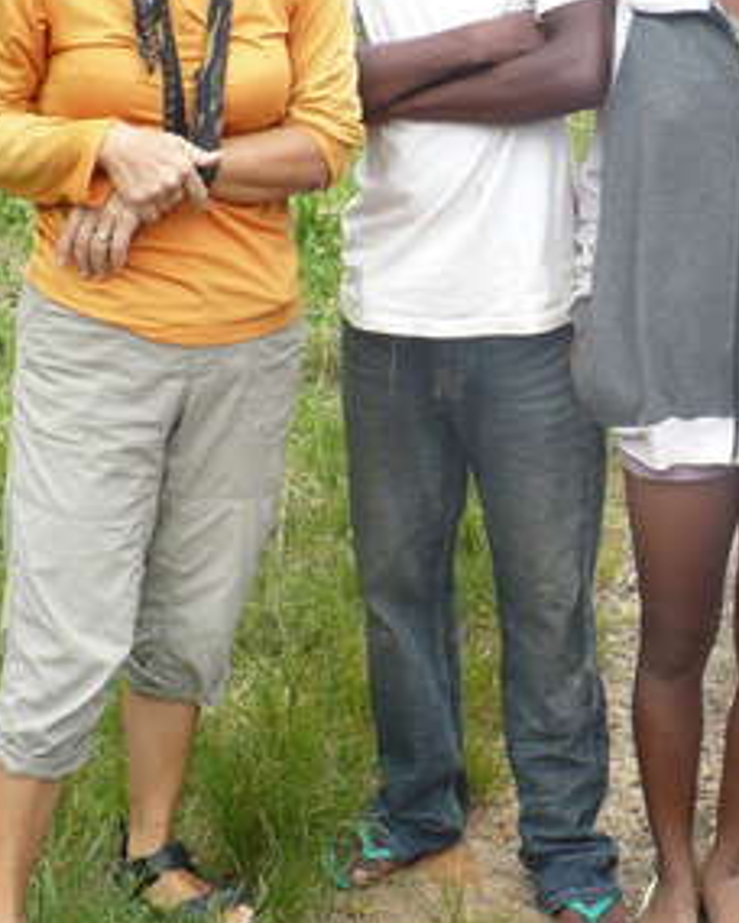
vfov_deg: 24.9
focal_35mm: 76
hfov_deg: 19.9
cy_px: 295
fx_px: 2078
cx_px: 635
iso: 100
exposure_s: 1/200
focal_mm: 6.1
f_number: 2.8
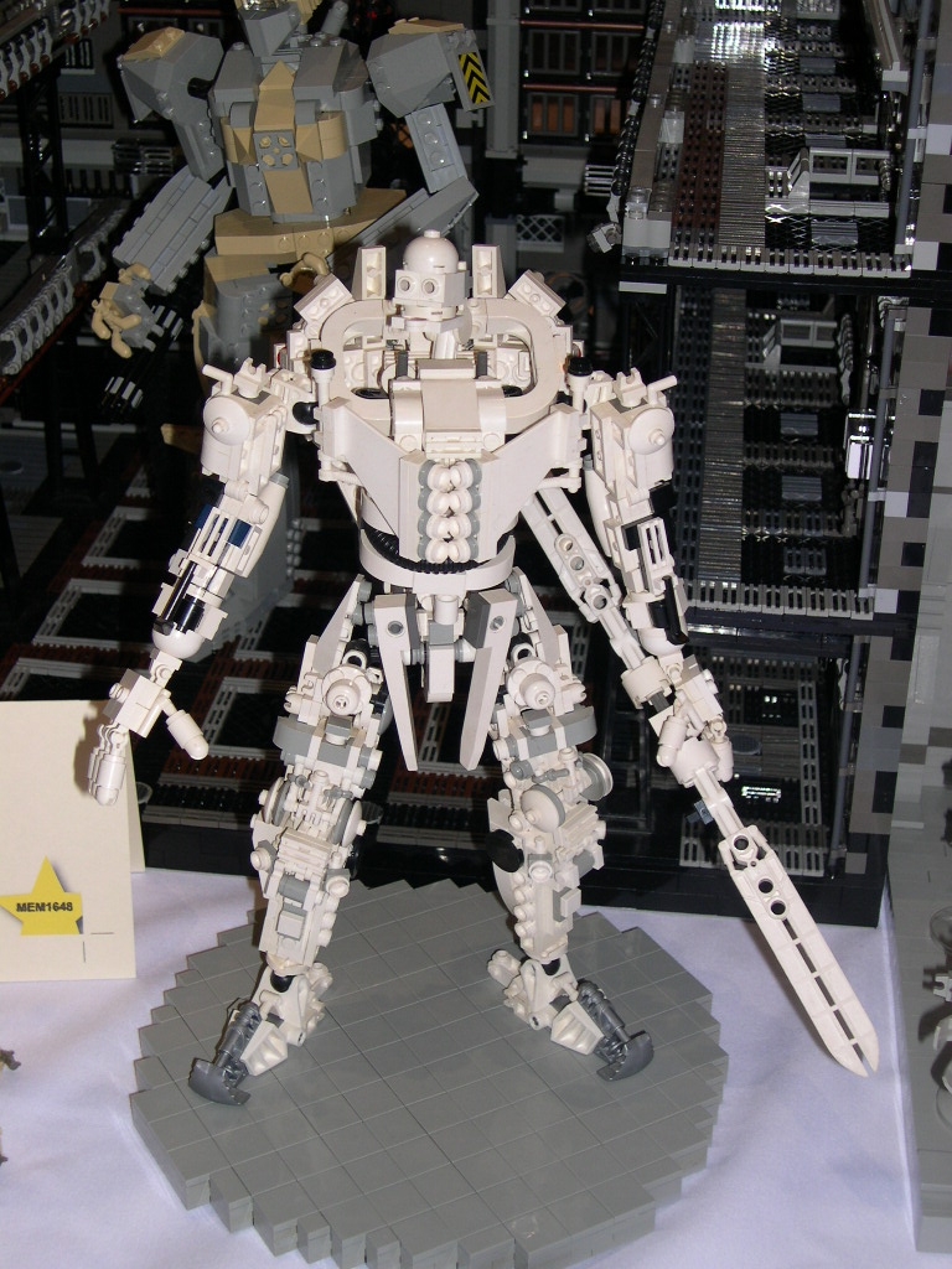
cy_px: 634
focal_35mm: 52
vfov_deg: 36.8
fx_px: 1907
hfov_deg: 28.0
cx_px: 476
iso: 100
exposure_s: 1/60
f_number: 3.2
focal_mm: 11.1
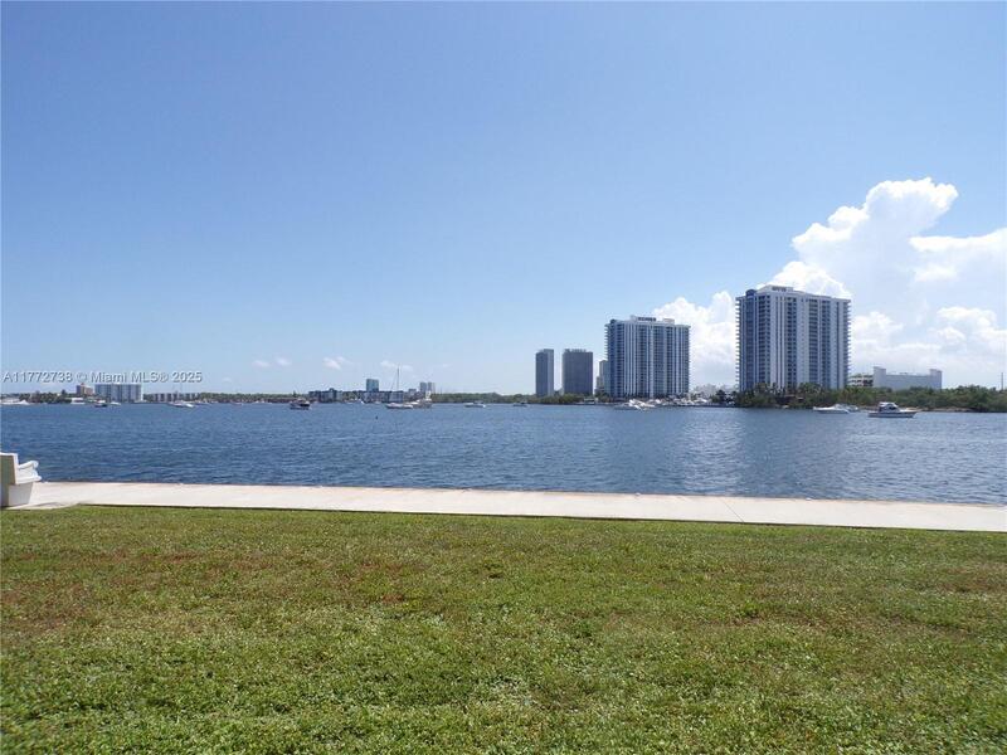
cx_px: 504
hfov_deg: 71.6
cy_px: 378
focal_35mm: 24
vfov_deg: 56.8
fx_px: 698
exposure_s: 1/480
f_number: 5.8
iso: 80
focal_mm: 4.3
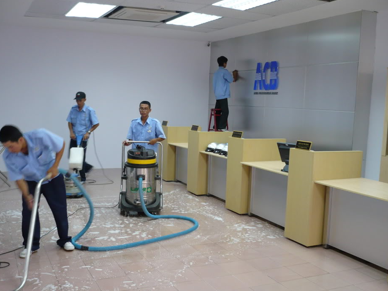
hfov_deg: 47.9
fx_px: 437
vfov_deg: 36.8
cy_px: 158
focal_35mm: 39
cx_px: 187
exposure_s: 1/30
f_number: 2.8
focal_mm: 5.8
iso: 160
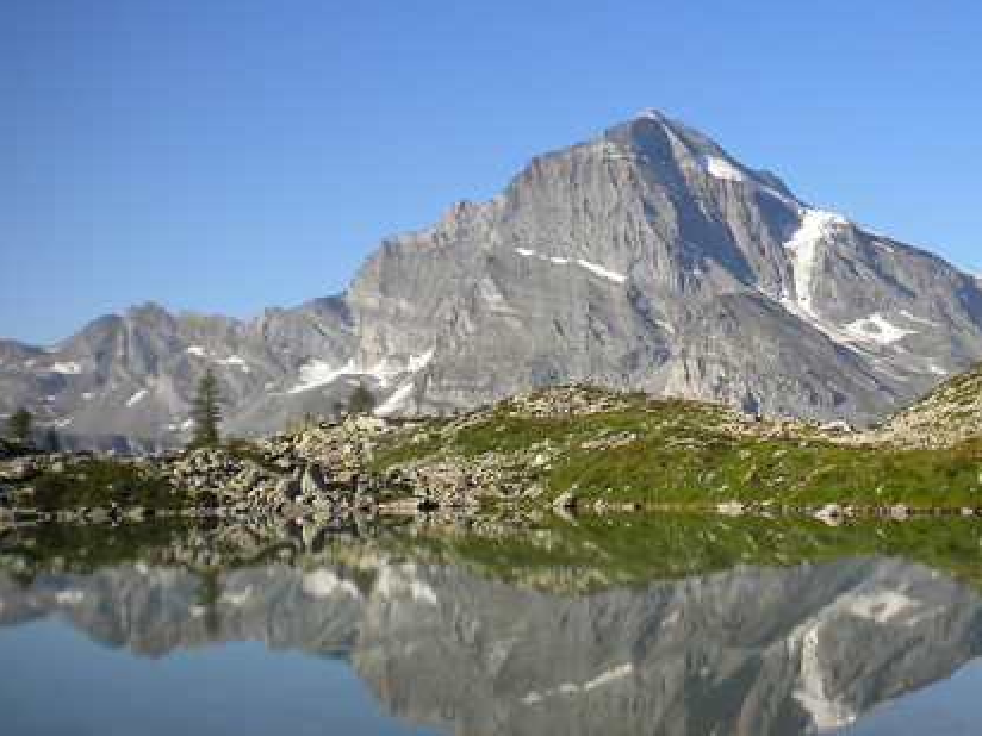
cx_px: 713
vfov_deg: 28.5
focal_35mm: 51
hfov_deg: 36.8
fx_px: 1447
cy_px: 453
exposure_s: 1/567
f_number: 4.6
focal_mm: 6.3
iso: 80
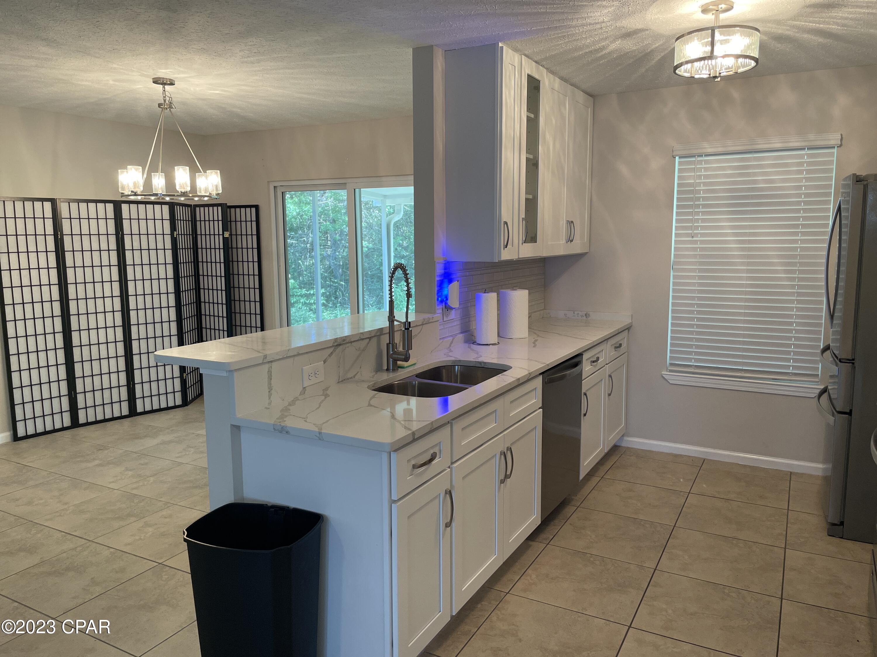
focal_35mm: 26
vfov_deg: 53.1
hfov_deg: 67.3
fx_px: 659
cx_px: 438
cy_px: 328
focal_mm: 4.2
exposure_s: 1/60
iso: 80
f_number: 1.6
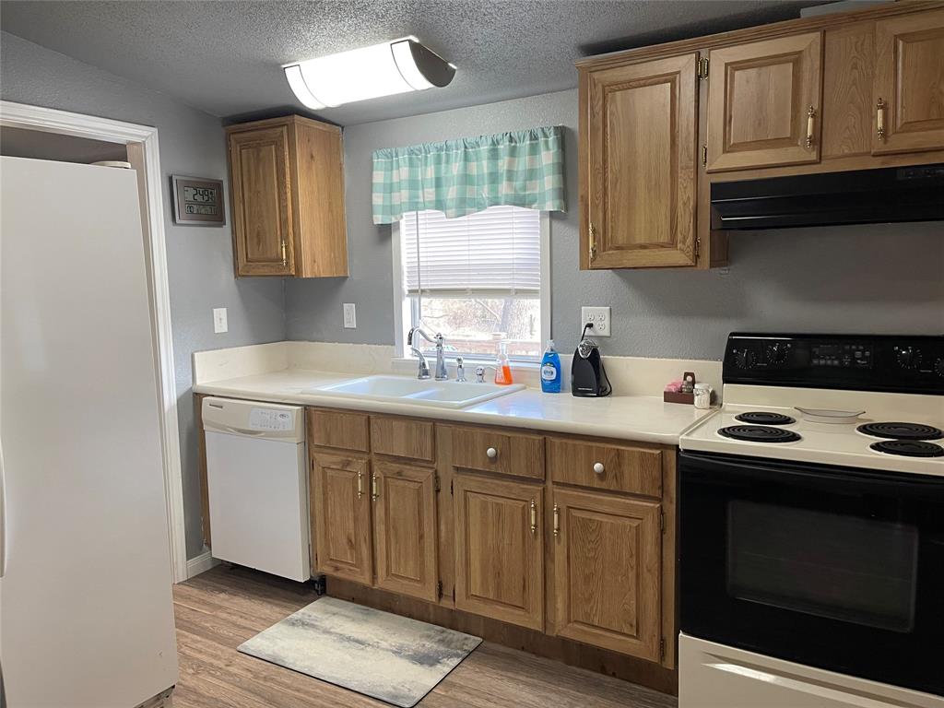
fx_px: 682
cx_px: 472
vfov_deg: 54.9
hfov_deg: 69.4
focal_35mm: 25
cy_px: 354
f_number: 1.6
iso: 125
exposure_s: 1/60
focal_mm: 5.1
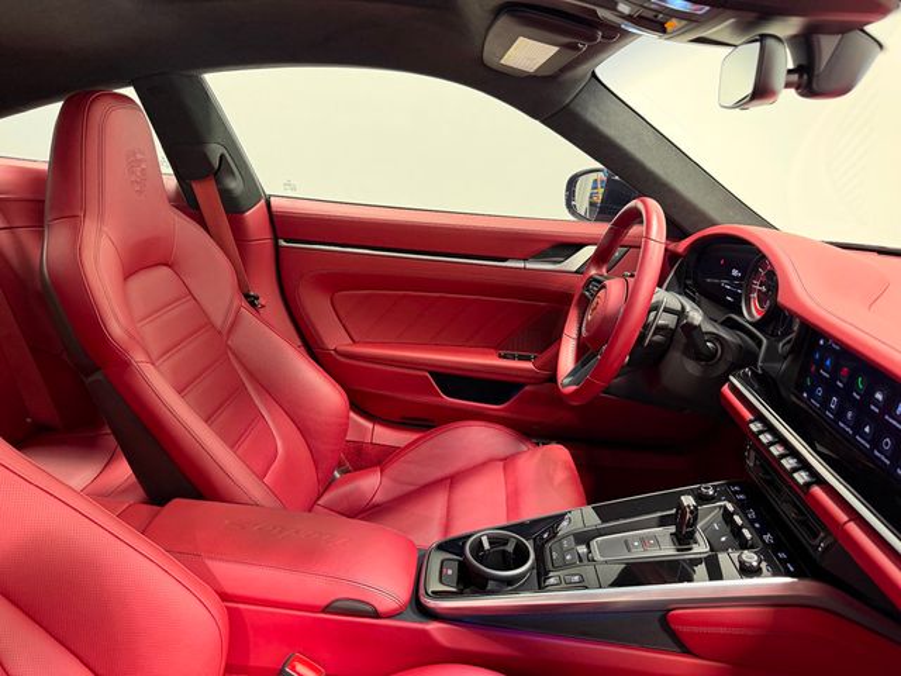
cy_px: 338
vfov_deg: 56.8
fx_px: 625
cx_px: 450
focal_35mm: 24
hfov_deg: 71.6
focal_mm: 6.76
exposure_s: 1/60
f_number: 1.78
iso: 250
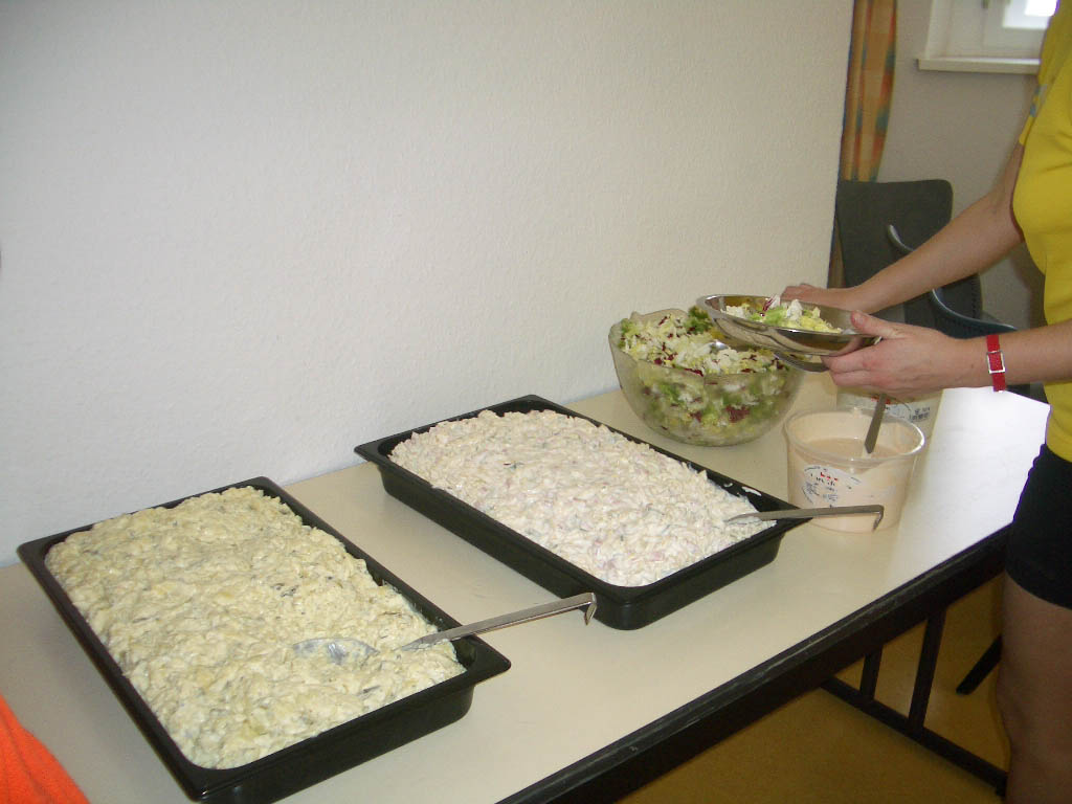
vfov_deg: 40.7
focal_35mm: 35
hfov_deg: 52.6
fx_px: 1084
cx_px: 536
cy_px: 402
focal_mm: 5.8
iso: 100
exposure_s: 1/60
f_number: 2.6
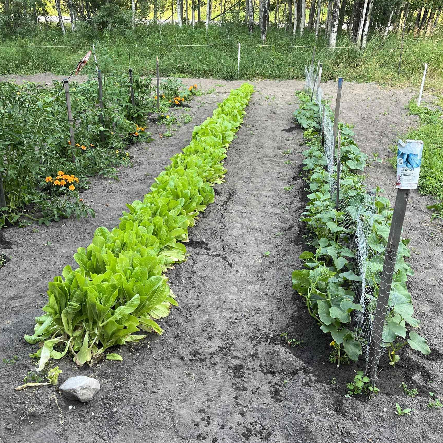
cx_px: 222
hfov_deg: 52.5
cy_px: 218
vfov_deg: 52.5
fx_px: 449
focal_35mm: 31
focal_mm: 5.1
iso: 40
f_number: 1.6
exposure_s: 1/195
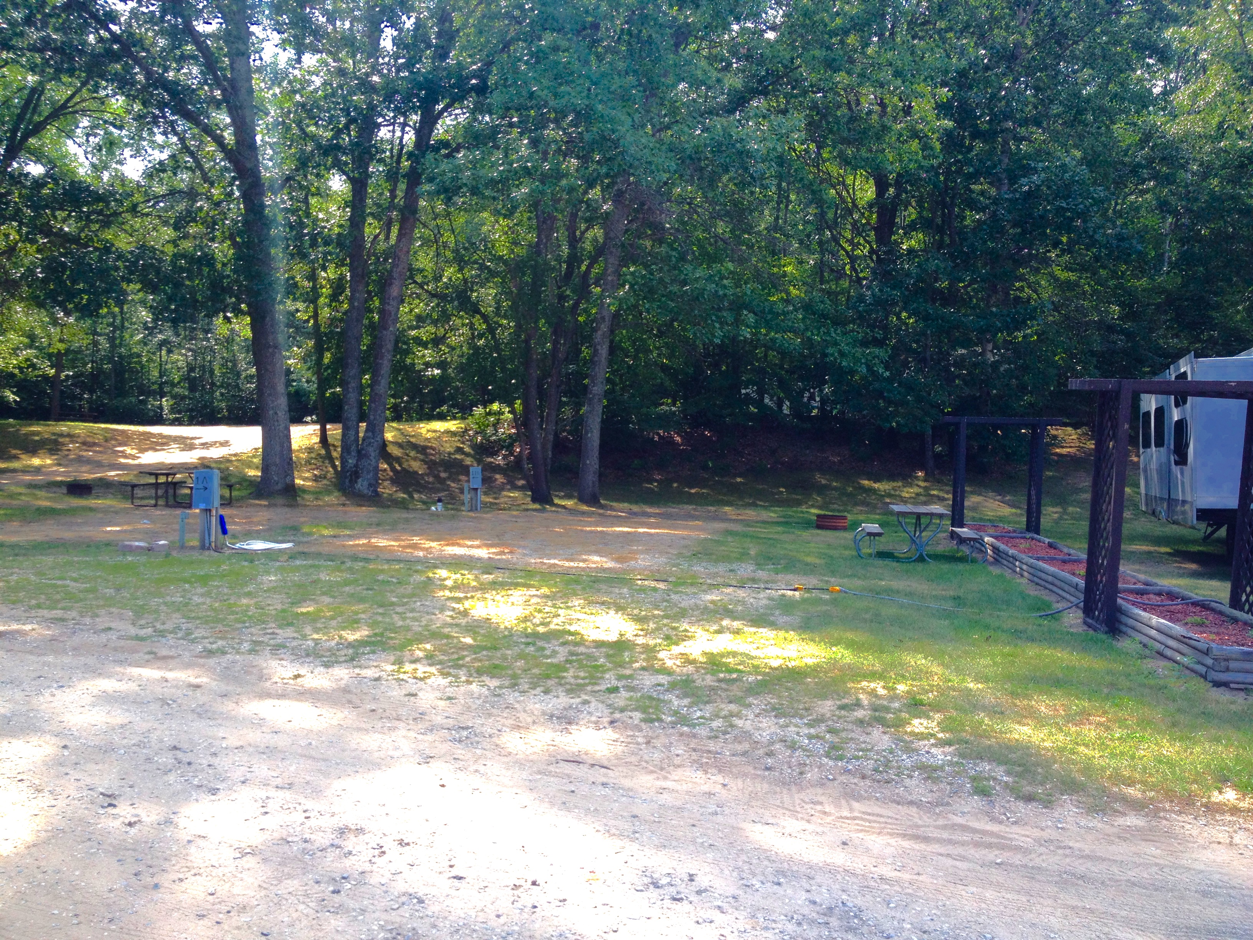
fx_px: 1267
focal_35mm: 35
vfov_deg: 40.7
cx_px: 626
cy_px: 470
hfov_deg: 52.6
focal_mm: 4.28
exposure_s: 1/394
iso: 50
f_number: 2.4
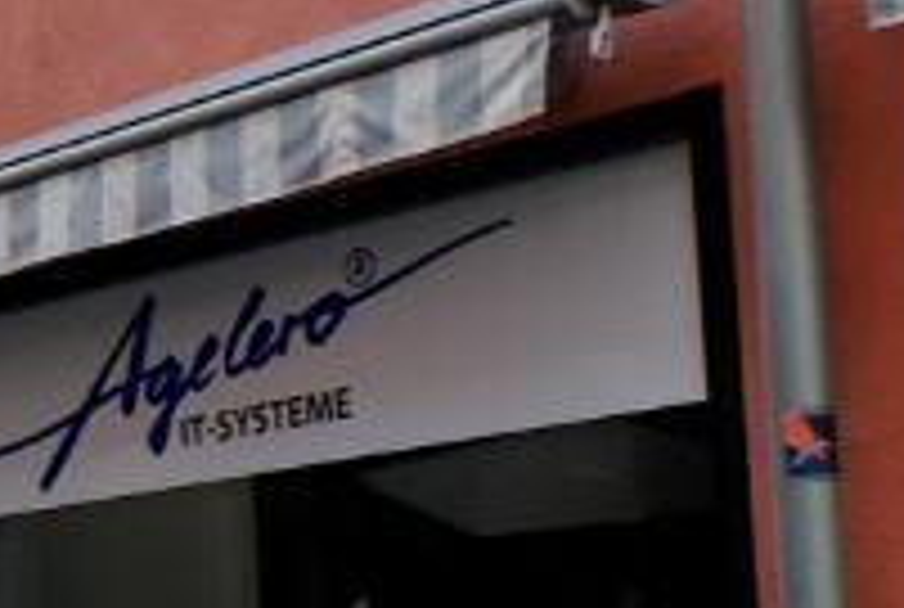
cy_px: 581
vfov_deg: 11.6
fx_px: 2970
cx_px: -1543
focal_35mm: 118
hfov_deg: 12.0
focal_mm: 12
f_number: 9.5
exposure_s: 1/80
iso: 100
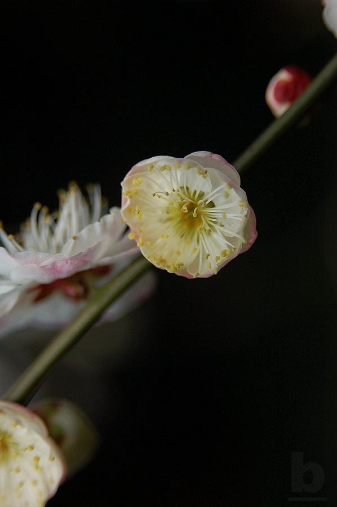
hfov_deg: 12.2
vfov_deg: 18.2
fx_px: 1583
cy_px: 254
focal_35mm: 112
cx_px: 168
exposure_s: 1/800
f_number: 5
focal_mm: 75
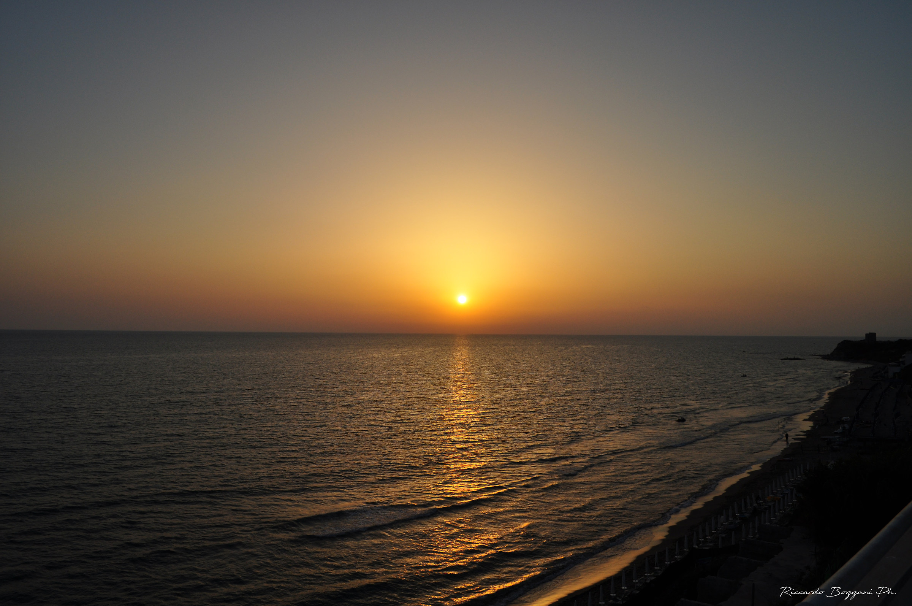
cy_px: 303
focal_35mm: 27
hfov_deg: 67.4
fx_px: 683
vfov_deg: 47.8
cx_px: 456
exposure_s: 1/500
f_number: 11
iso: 200
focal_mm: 18
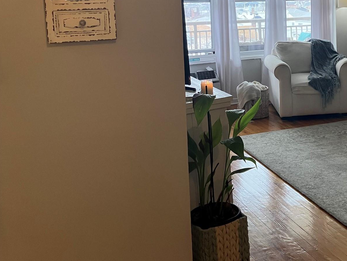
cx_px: 295
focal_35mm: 48
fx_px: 481
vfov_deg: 29.4
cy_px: 43
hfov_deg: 37.7
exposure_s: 1/60
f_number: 1.8
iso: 64
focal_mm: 3.99
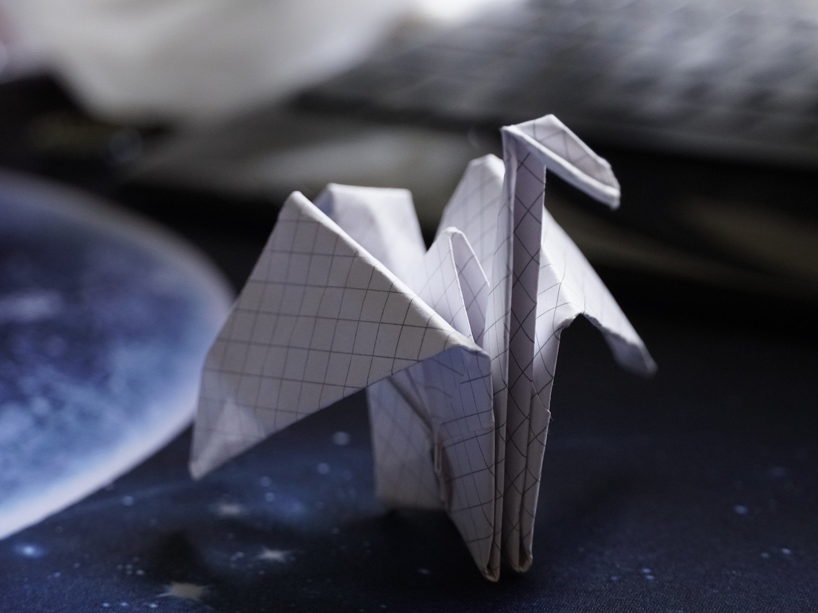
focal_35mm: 108
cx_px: 458
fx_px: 2552
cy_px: 308
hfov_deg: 18.2
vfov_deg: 13.7
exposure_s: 1/25
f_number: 5.6
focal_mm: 66
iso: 1600
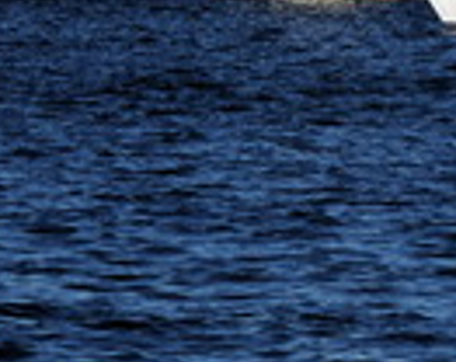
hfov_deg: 2.5
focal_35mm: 776
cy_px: -120
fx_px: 10442
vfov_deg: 2.0
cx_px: 386
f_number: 13
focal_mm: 120
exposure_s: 1/640
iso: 200
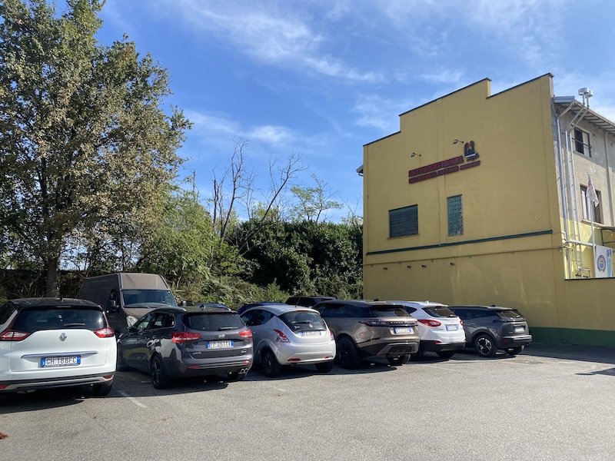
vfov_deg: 53.1
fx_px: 462
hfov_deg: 67.3
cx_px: 308
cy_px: 230
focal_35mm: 26
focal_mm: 4.25
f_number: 1.8
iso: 32
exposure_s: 1/2066
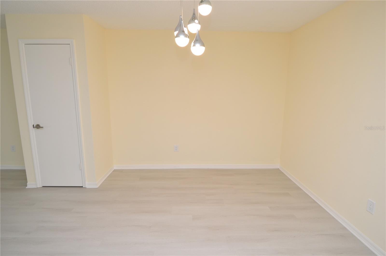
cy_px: 128
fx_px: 193
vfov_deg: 67.3
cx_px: 193
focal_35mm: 18
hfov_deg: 90.1
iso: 400
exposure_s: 1/80
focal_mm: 12
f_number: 4.5
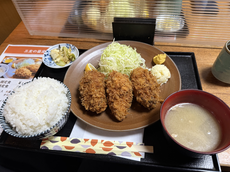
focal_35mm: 24
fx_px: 159
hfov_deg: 71.6
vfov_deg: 56.8
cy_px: 86
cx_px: 115
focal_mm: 6.76
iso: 200
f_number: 1.78
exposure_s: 1/50
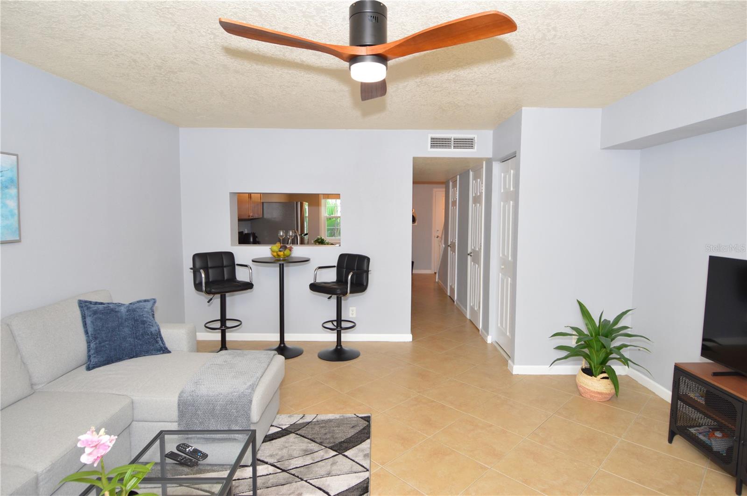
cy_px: 248
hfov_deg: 90.1
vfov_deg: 67.3
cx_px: 374
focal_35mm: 18
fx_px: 373
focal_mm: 12
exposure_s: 1/60
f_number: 4
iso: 400
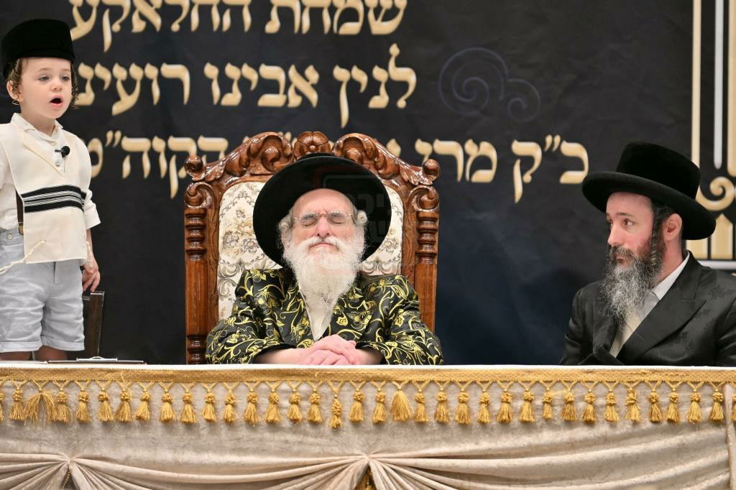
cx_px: 368
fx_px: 6131
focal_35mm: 300
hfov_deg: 6.9
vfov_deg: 4.6
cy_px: 245
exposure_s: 1/500
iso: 320
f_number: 2.8
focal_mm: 200
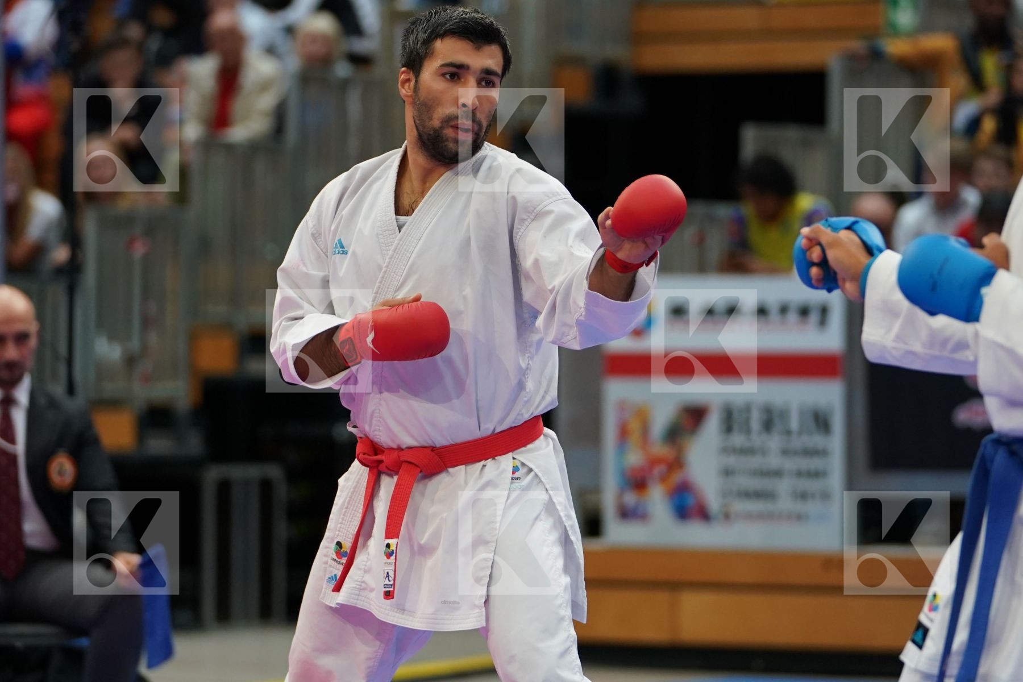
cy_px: 341
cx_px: 512
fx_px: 5825
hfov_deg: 10.0
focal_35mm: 205
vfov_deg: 6.7
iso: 1600
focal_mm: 137
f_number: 2.8
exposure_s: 1/1000
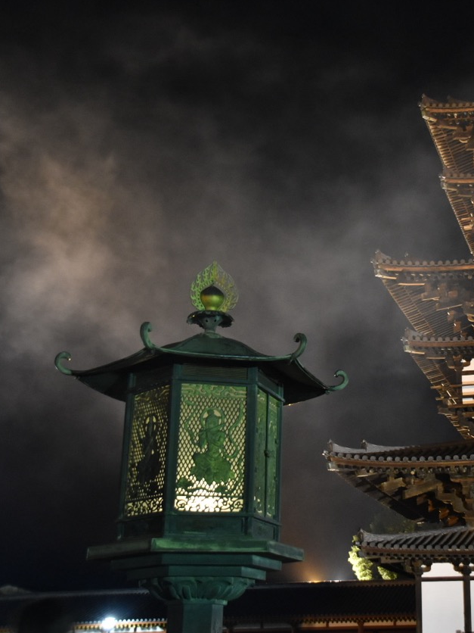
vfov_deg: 36.2
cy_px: 313
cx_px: 405
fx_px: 968
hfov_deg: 26.8
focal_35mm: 53
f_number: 3.8
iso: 1600
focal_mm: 24
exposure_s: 1/15
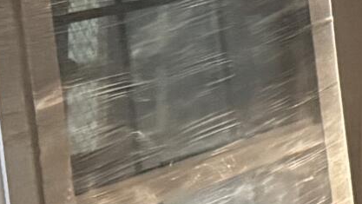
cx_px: 904
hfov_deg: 9.9
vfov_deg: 6.3
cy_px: -210
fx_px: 1805
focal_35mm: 188
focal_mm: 6.76
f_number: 1.78
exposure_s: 1/52
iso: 800
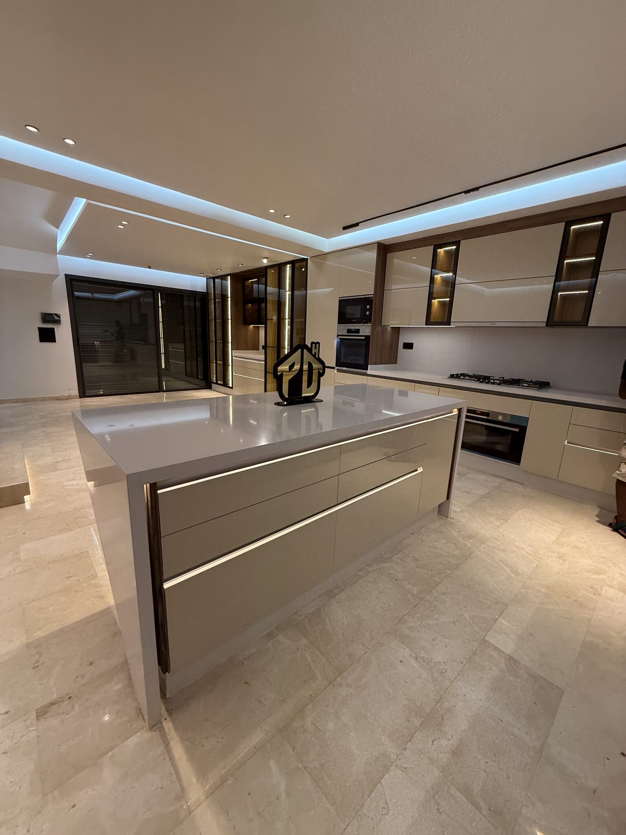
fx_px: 338
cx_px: 313
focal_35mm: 14
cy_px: 418
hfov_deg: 85.7
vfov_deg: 102.1
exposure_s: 1/100
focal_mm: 2.22
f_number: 2.2
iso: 200
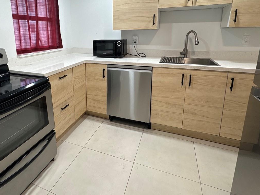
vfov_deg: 59.8
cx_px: 99
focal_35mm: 22
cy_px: 66
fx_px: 165
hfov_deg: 75.2
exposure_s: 1/60
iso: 125
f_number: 2.2
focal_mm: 2.22
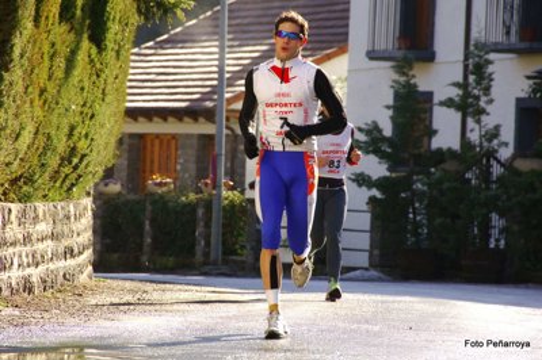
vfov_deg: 4.6
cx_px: 271
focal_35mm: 300
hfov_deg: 6.9
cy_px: 180
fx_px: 4513
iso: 560
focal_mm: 200
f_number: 8
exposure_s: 1/250
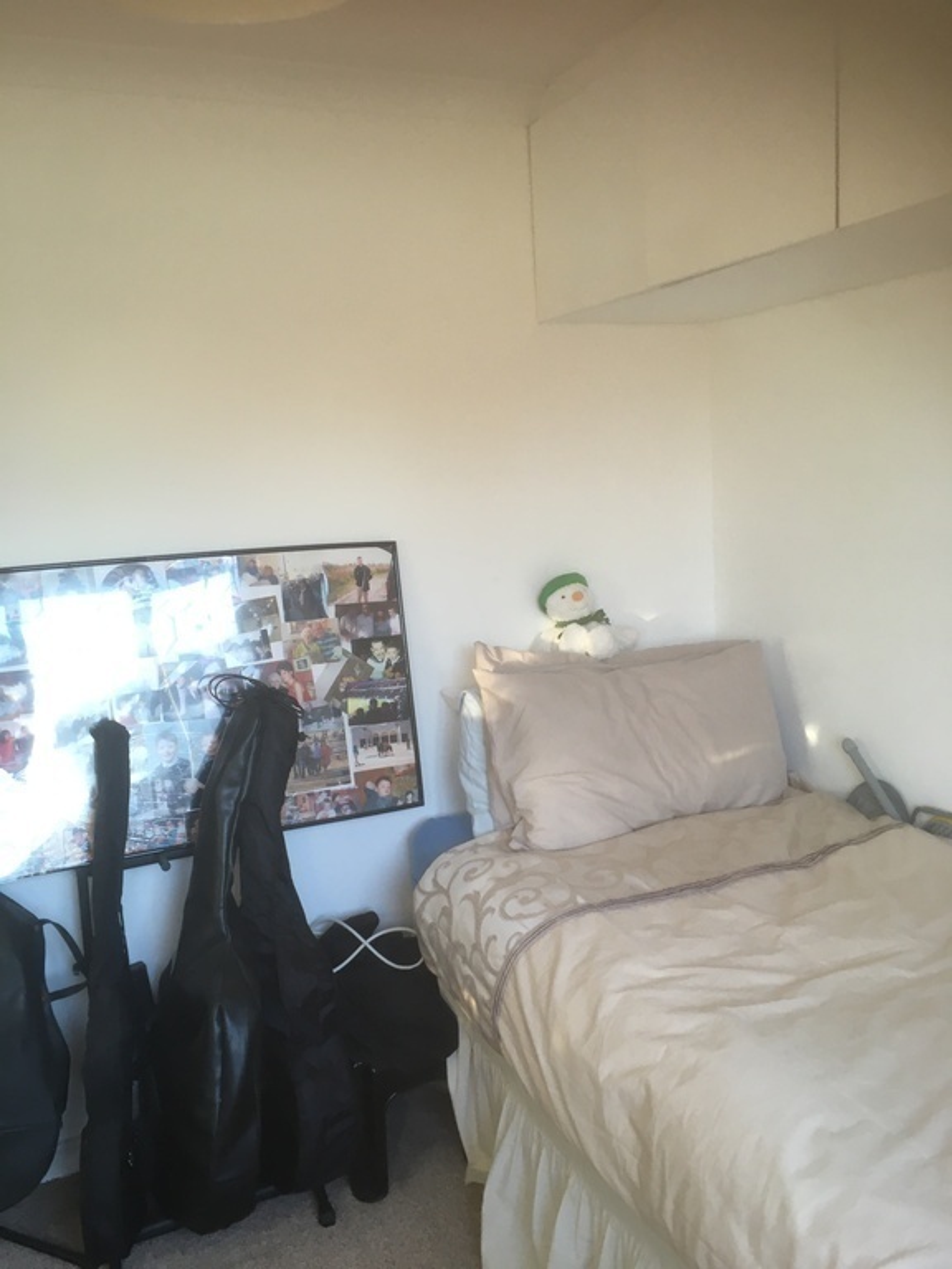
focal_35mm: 29
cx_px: 476
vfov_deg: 61.7
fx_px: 1063
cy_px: 634
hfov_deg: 48.2
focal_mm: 4.15
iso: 64
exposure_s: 1/33
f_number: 2.2
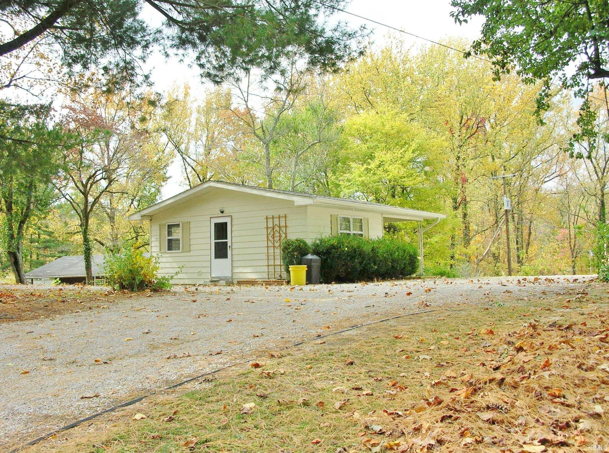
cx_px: 304
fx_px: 631
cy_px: 226
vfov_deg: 39.5
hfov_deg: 51.5
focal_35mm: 36
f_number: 3.7
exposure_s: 1/240
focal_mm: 6
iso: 50
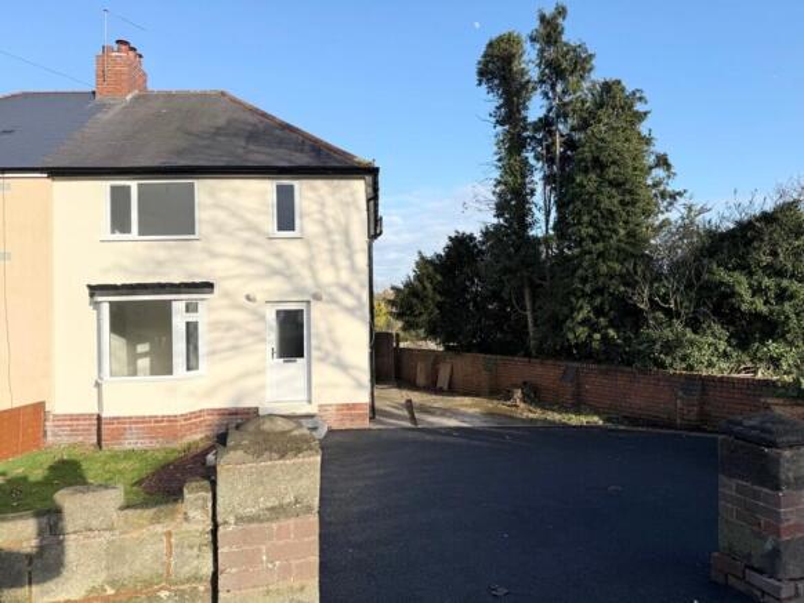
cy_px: 302
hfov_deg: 71.6
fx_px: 558
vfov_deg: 56.9
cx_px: 402
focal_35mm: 24
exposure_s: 1/2907
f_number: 1.78
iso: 80
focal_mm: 6.76
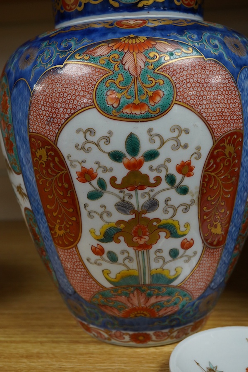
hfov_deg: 29.9
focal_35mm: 45
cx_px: 124
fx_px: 465
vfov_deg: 43.6
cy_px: 186
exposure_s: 1/125
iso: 1250
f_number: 10
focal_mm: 30
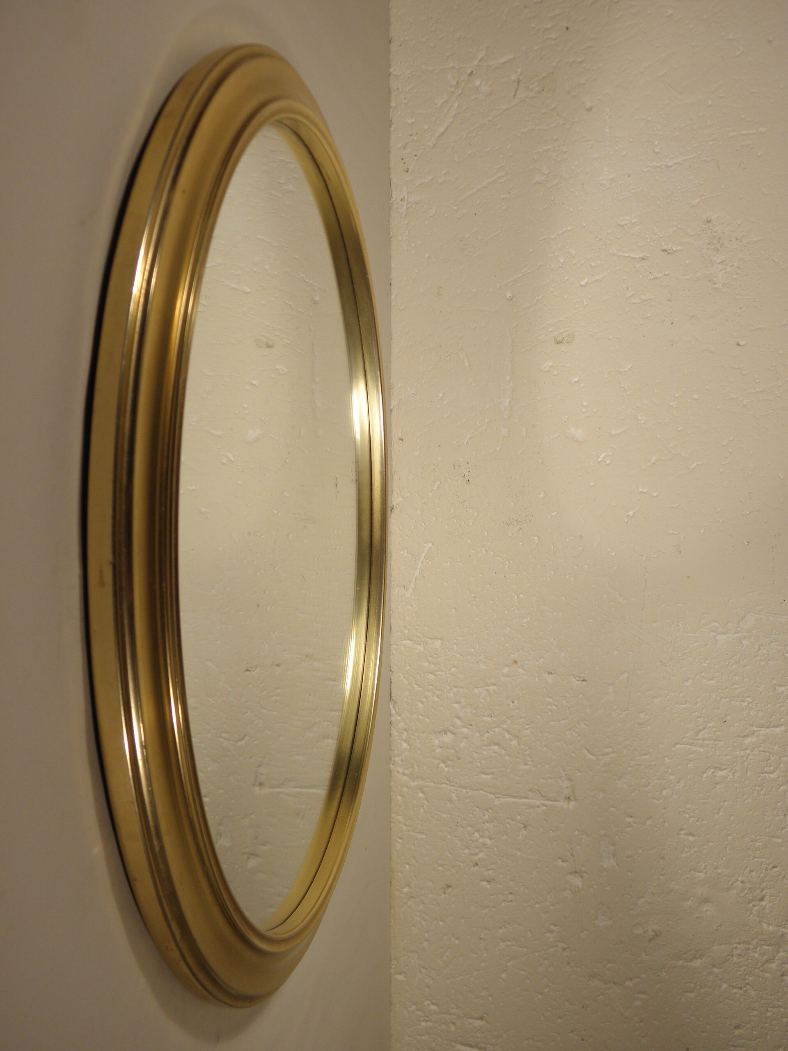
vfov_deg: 47.9
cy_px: 526
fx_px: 1184
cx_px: 394
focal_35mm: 39
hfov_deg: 36.8
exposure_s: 1/80
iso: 100
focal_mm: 7.1
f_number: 3.8
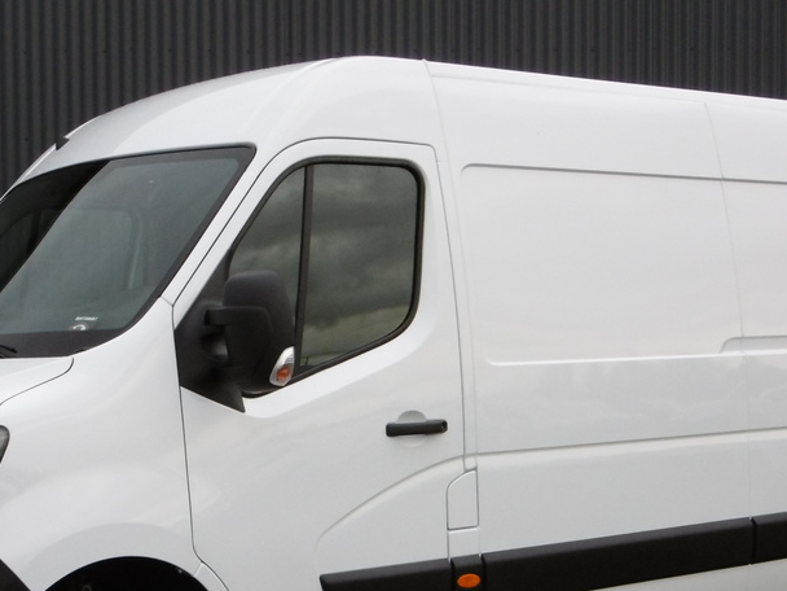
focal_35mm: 75
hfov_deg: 26.0
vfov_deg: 19.5
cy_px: 460
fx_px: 1705
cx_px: 327
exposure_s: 1/60
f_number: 3.7
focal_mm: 6.8
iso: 100
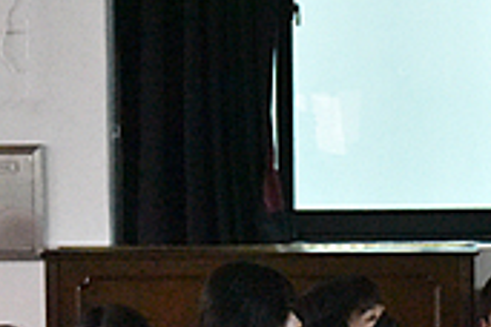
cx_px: 416
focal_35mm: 210
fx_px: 2864
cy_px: 337
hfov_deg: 9.8
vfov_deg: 6.5
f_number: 4.2
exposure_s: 1/125
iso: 12800
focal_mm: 45
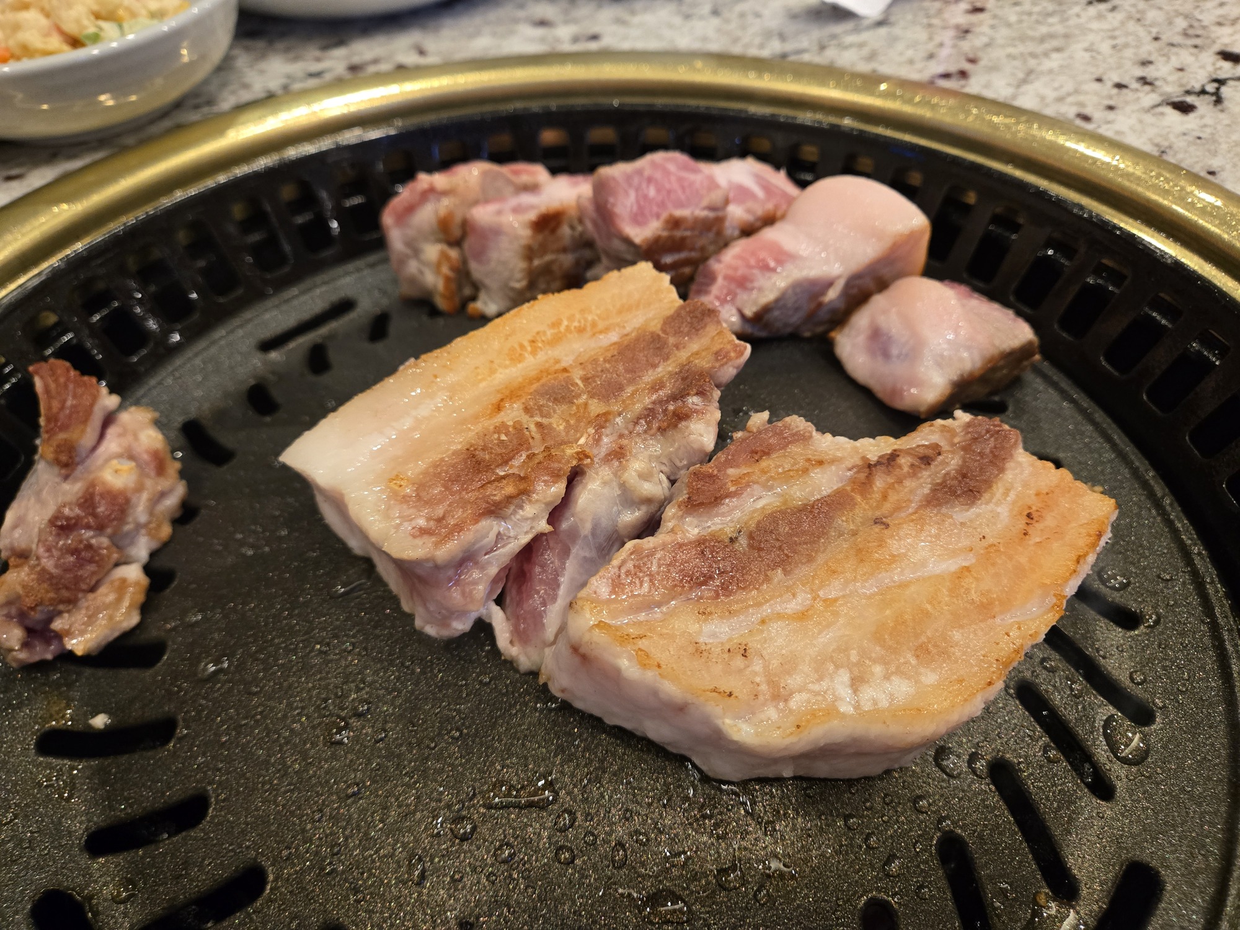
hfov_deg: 73.9
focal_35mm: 23
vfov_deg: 58.9
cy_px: 465
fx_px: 824
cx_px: 620
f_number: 1.8
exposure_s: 1/120
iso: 400
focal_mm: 5.4
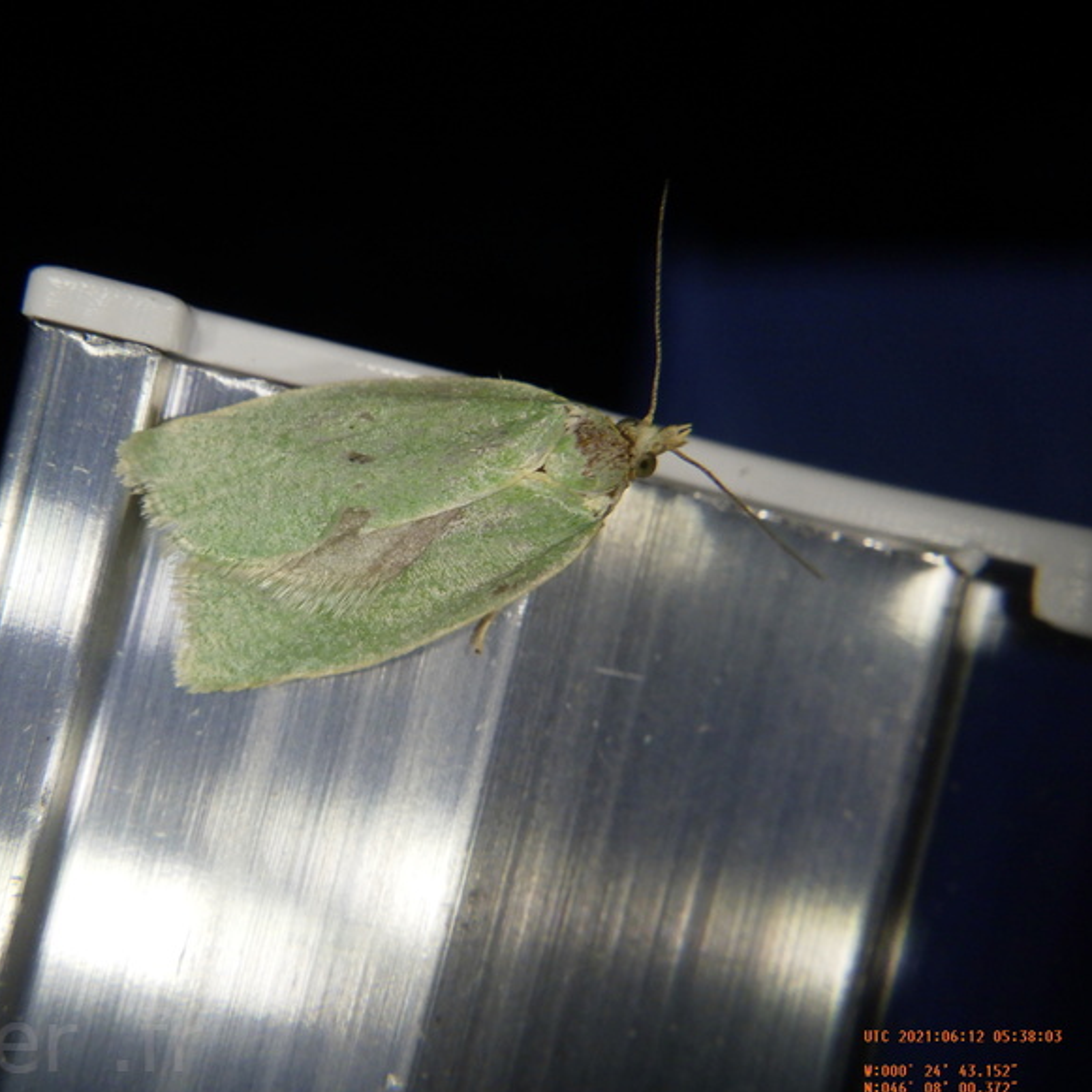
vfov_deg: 40.9
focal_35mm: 41
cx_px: 355
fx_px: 1463
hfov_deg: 40.4
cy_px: 541
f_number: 4.6
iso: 250
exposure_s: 1/4000
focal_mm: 6.1
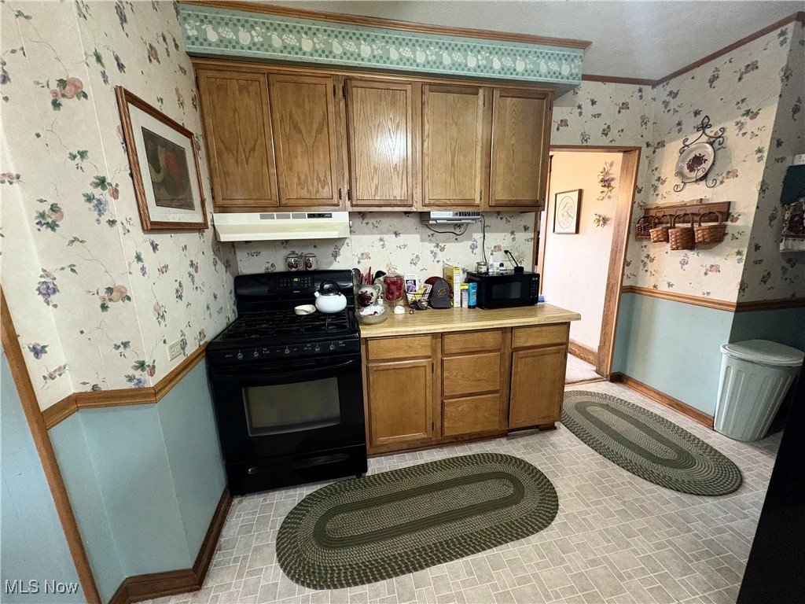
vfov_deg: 85.7
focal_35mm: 14
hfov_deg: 102.1
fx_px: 326
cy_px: 302
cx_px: 402
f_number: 2.2
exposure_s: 1/40
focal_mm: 2.22
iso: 640
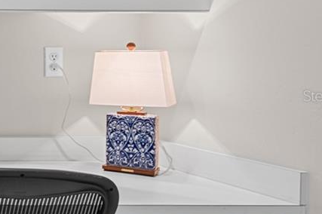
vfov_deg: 22.6
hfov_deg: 22.5
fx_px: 536
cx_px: -233
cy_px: 96
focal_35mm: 60
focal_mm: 16
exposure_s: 1/3
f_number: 4
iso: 125
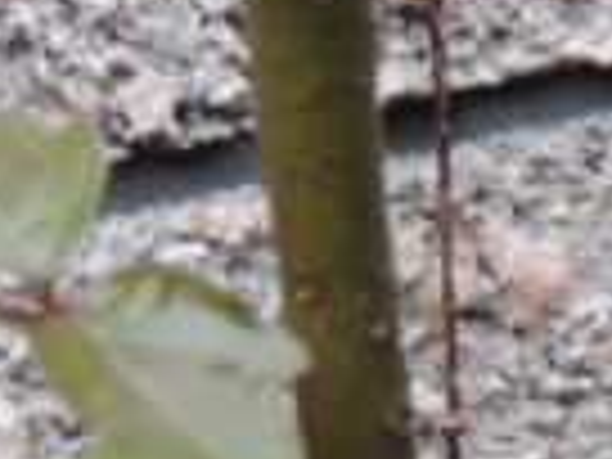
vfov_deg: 9.3
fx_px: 2493
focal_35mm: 141
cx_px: 1053
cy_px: 1138
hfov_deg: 12.9
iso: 100
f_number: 3
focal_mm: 4.3
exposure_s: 1/40
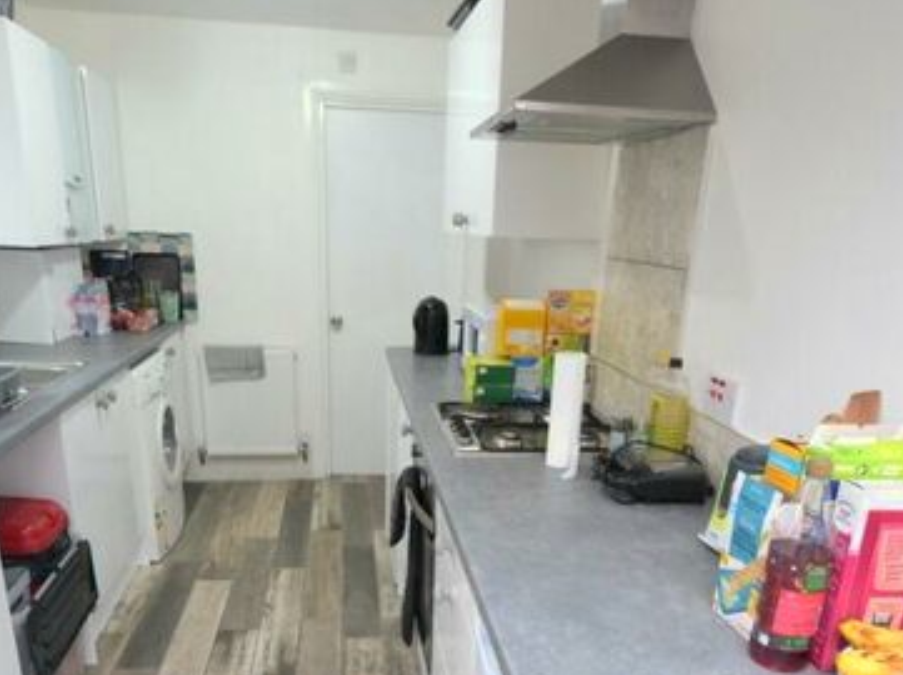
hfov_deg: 63.5
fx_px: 730
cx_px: 465
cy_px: 534
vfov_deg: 47.2
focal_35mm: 28
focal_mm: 10
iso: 1250
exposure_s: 1/60
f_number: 3.5
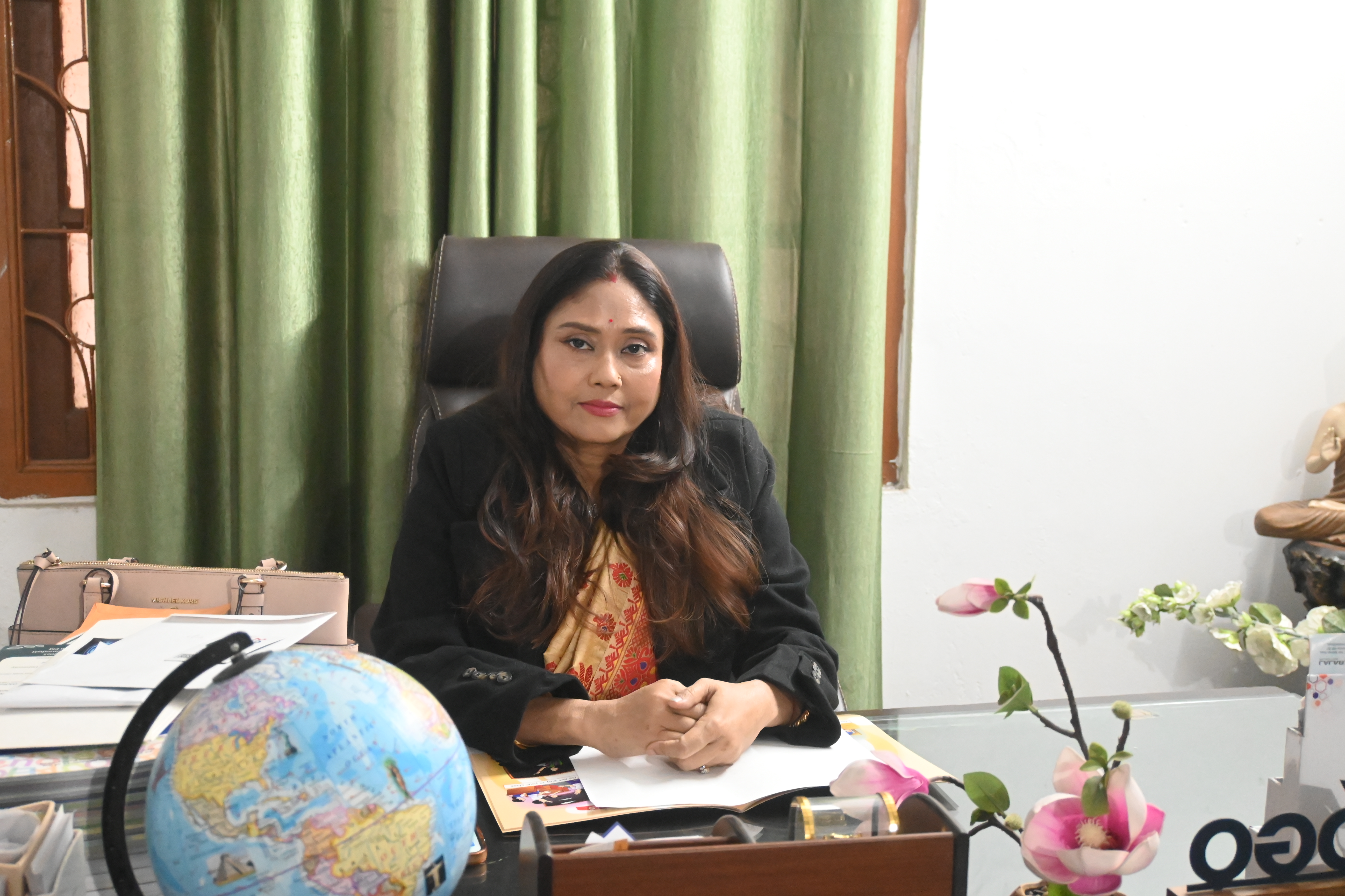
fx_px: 1541
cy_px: 448
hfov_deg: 47.2
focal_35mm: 41
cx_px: 672
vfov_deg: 32.4
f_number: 4.5
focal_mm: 27.5
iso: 5600
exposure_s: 1/60
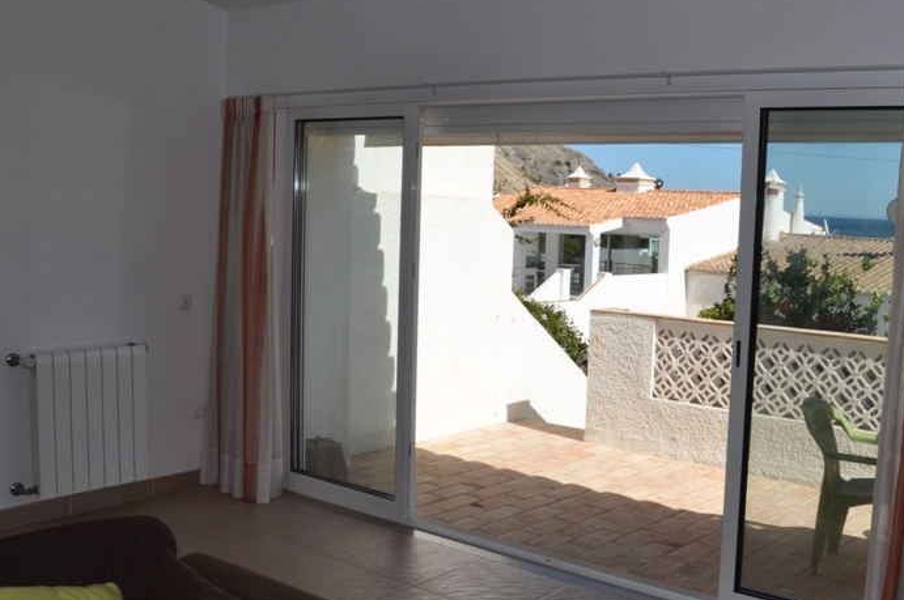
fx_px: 1003
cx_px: 564
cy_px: 299
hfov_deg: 48.1
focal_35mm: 40
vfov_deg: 33.3
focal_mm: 18
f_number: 16
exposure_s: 1/200
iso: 200
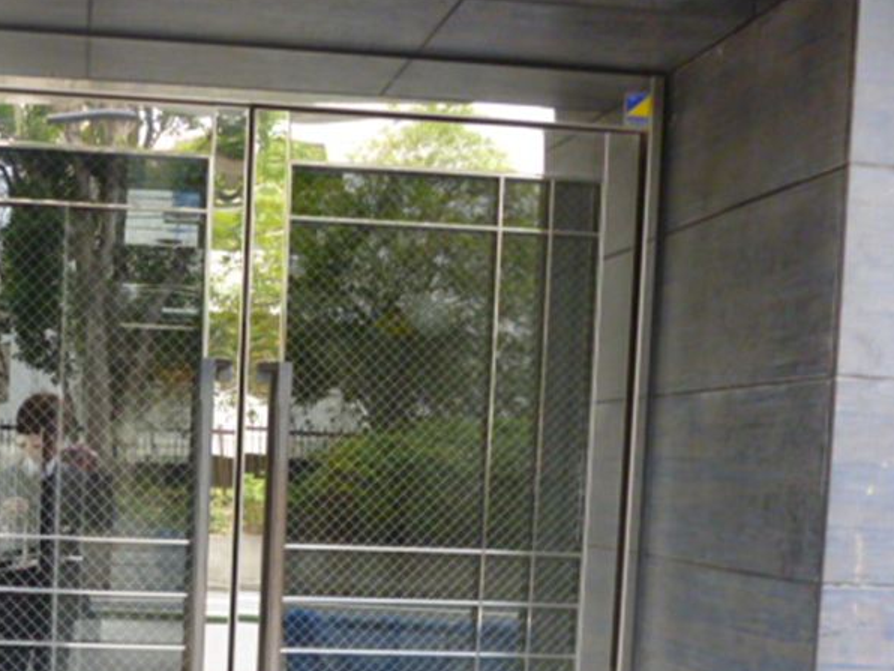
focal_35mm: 47
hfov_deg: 39.0
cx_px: 190
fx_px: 1214
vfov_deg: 30.0
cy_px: 554
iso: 400
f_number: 3.1
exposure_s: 1/60
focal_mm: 5
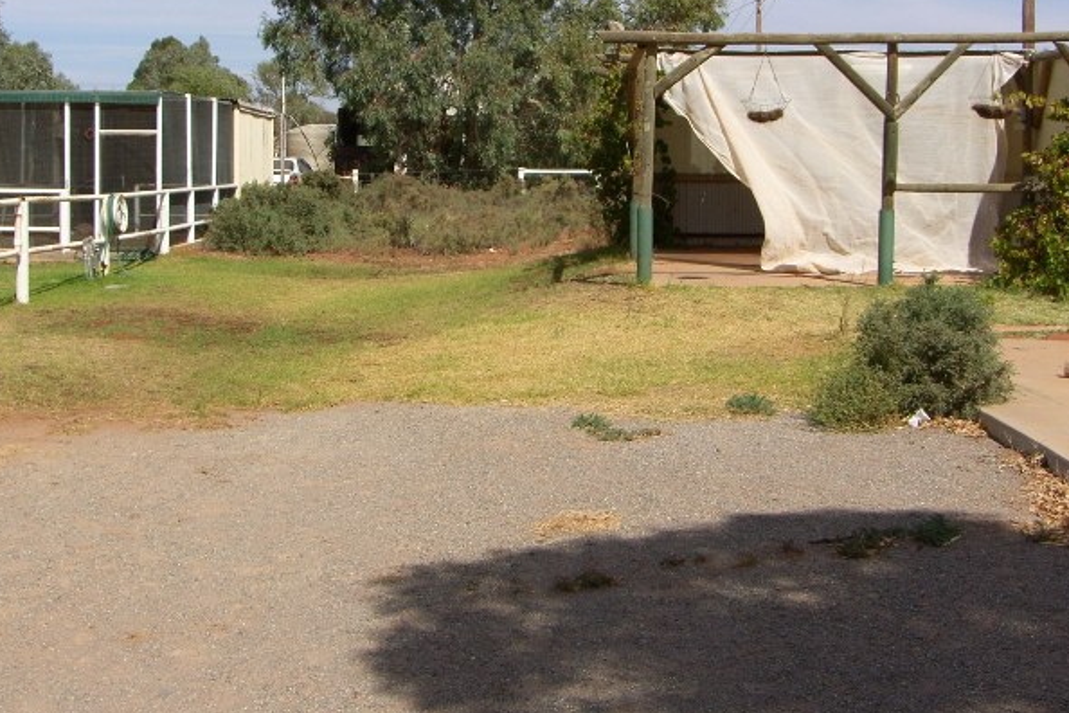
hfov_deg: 35.6
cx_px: 506
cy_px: 227
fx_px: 1663
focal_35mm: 56
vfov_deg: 24.1
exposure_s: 1/320
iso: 50
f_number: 7.1
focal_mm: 10.3
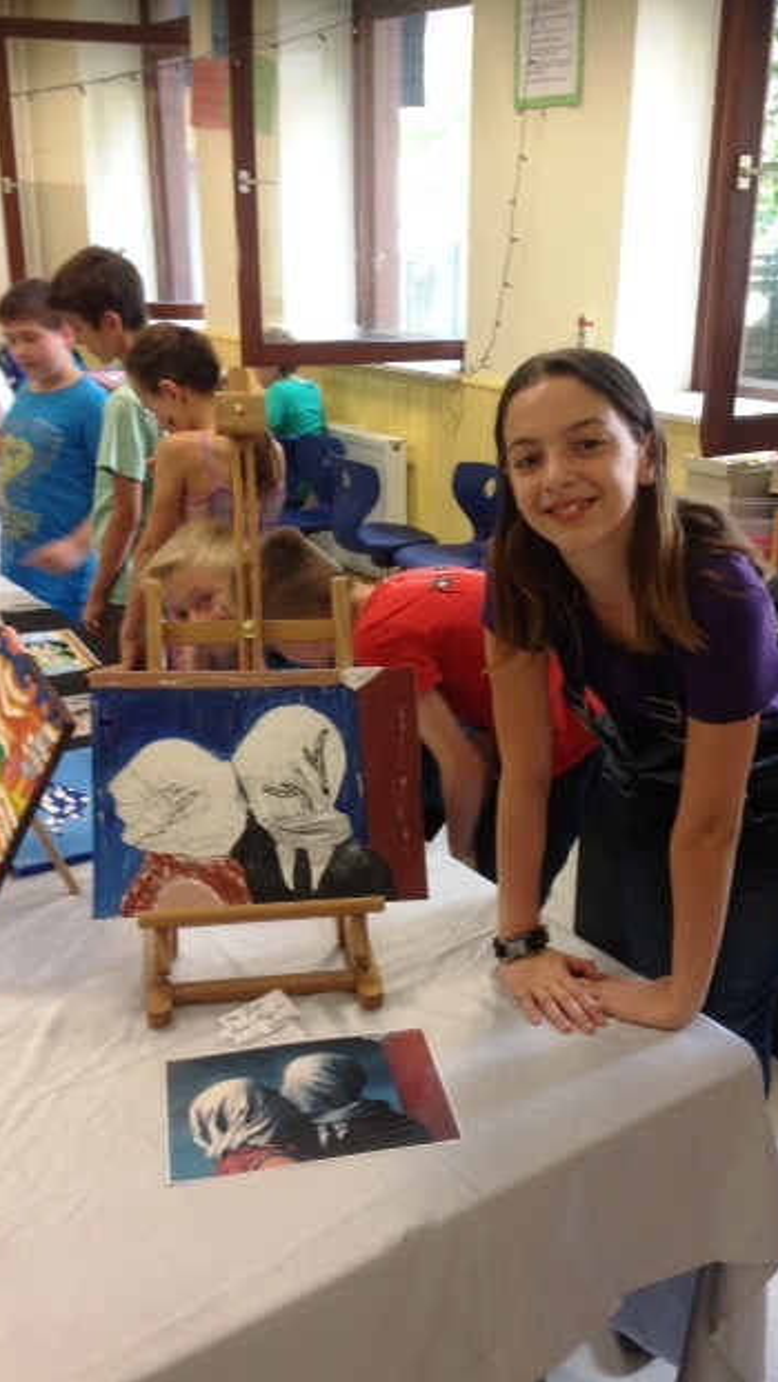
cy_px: 709
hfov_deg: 31.9
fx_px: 1357
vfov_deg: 54.0
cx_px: 478
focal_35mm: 37
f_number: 2.4
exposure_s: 1/20
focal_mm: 4.12
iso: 50
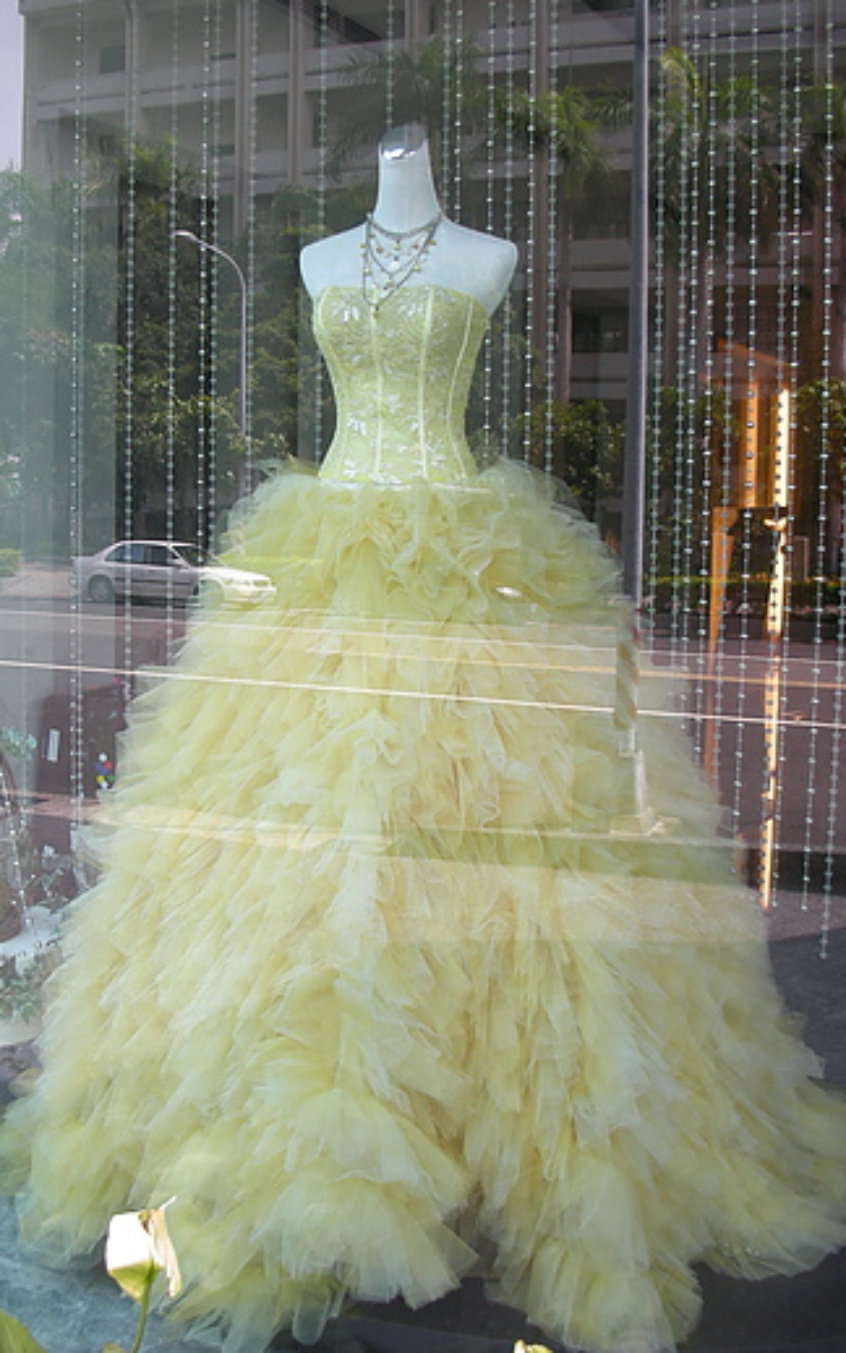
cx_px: 358
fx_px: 1585
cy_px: 590
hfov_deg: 29.8
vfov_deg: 46.1
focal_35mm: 43
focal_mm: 5.8
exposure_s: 1/124
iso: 56
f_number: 2.8
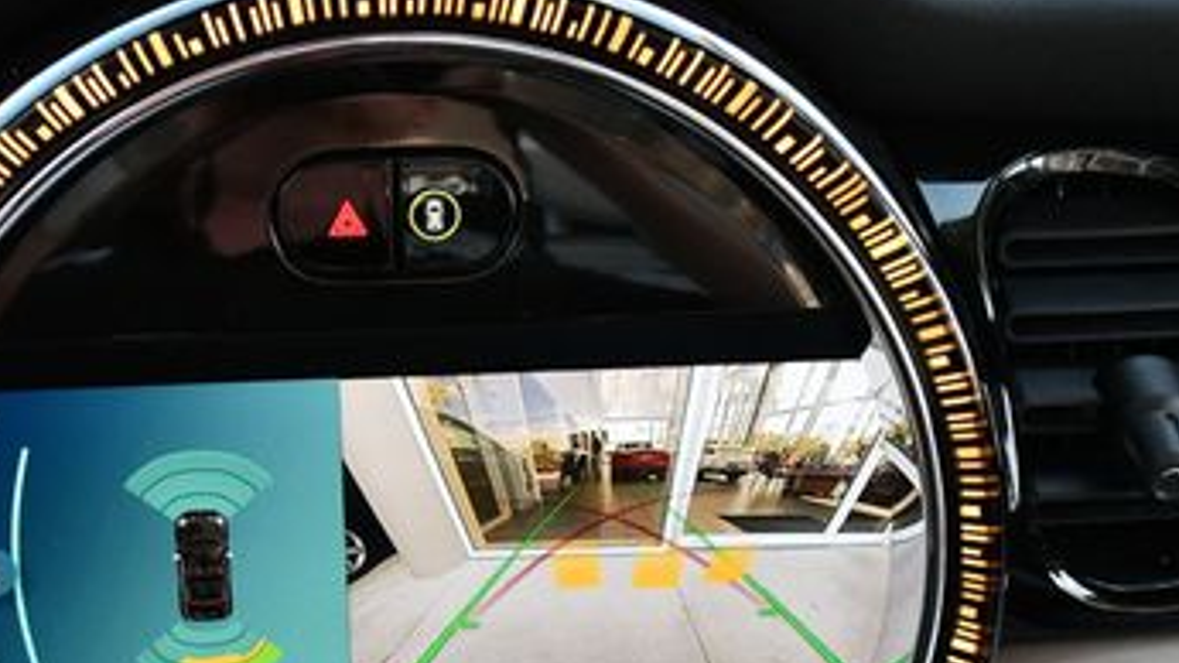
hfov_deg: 30.0
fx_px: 2188
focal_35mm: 70
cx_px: 414
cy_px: 540
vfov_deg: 17.1
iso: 400
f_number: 4
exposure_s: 1/250
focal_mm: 18
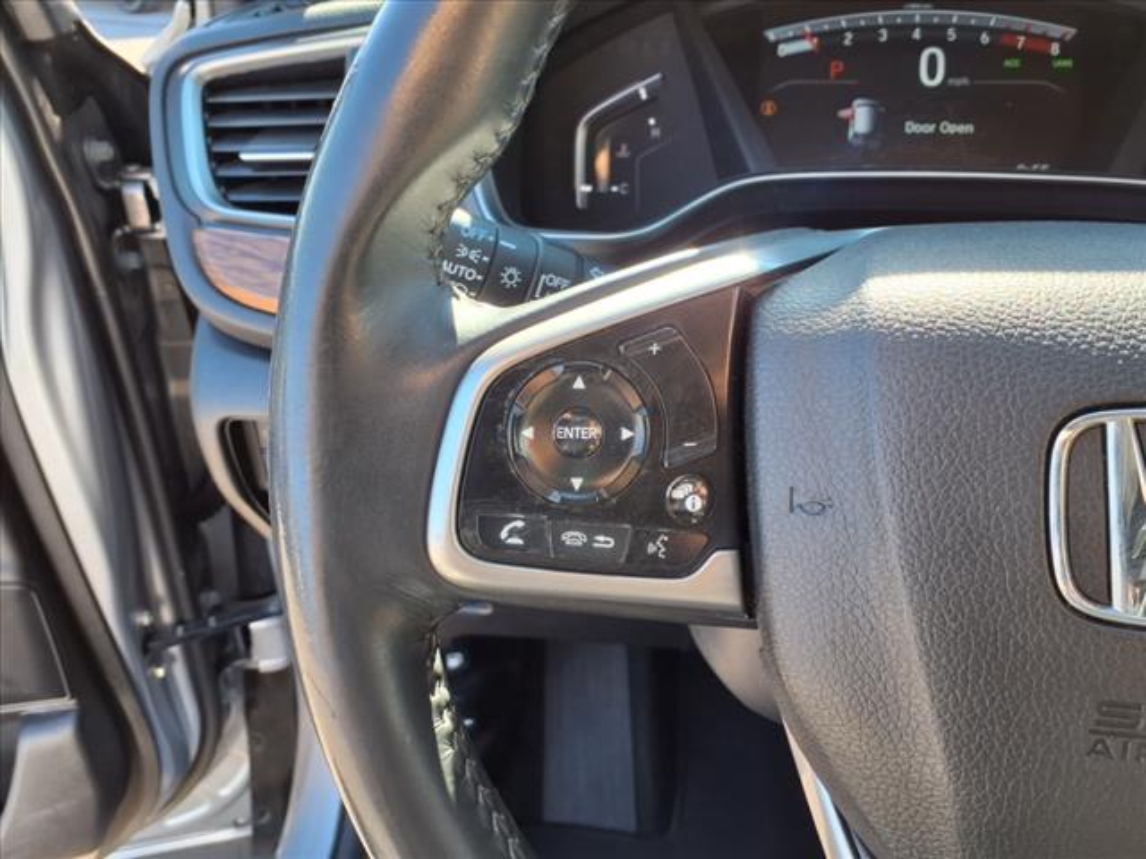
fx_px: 894
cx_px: 573
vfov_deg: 51.4
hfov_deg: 65.3
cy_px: 430
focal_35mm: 27
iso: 40
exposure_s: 1/120
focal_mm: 3.58
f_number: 1.9
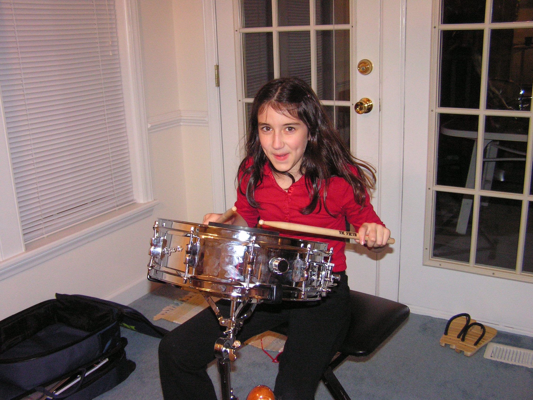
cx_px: 266
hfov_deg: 49.0
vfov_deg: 37.7
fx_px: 585
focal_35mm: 38
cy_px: 200
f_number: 2.8
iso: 200
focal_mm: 6.3
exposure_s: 1/40
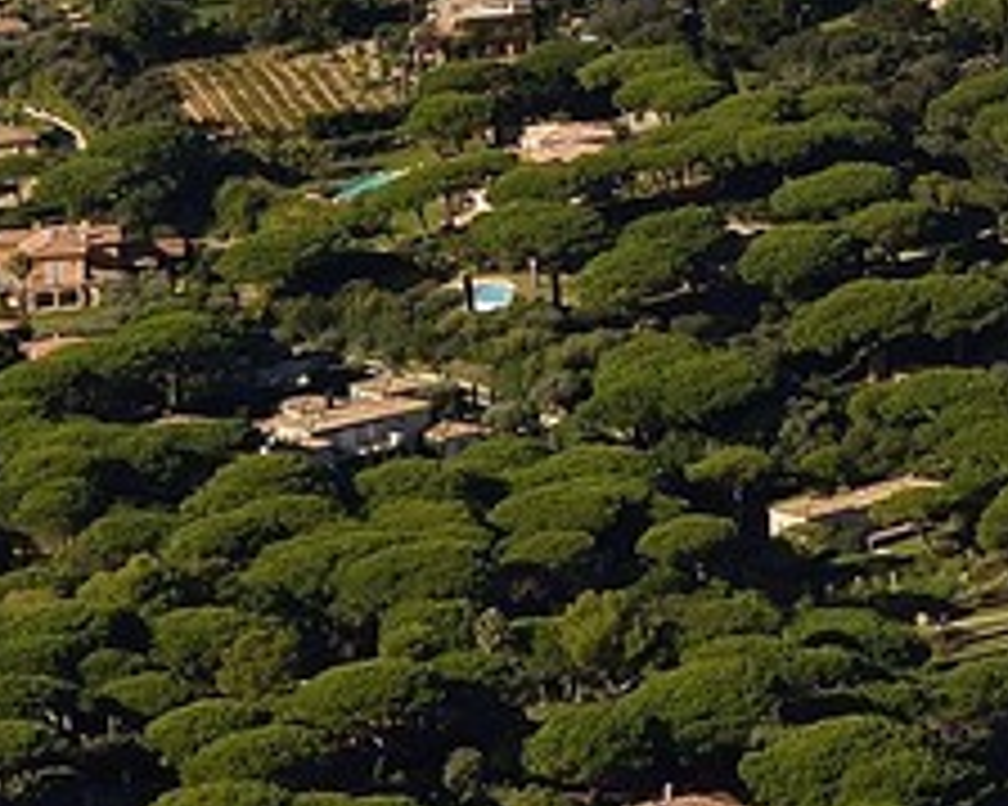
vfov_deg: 6.4
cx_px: 3186
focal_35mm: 241
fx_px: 7187
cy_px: -113
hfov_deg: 7.0
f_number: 9
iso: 400
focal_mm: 36
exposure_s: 1/1250
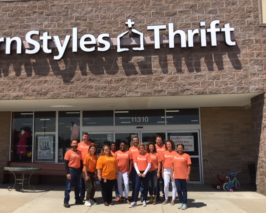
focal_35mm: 34
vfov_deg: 43.3
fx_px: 268
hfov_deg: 52.7
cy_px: 116
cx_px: 116
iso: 25
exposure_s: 1/1789
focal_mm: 4.15
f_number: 2.2
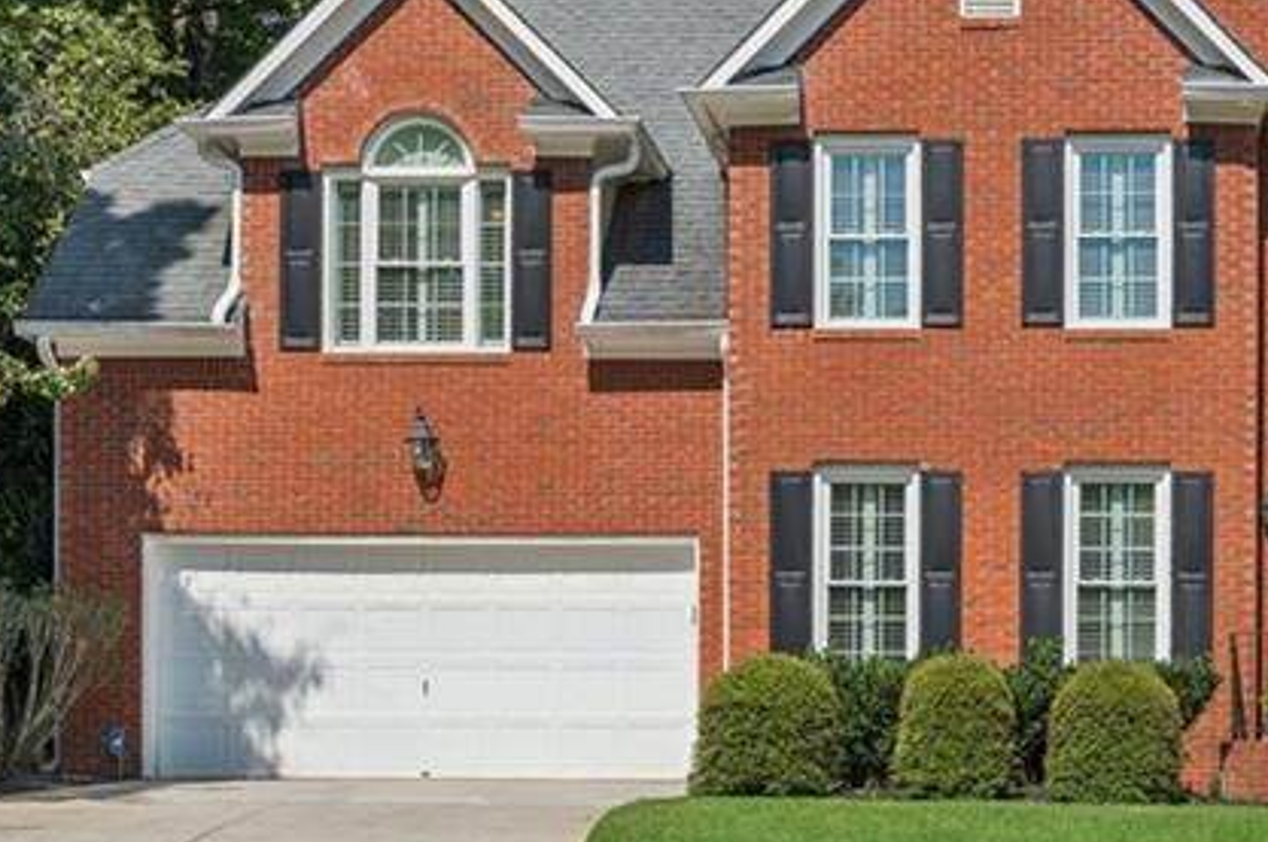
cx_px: 1025
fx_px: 3026
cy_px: 284
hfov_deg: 23.3
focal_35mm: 86
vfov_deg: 15.8
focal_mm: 35
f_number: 8
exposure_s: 1/160
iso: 100
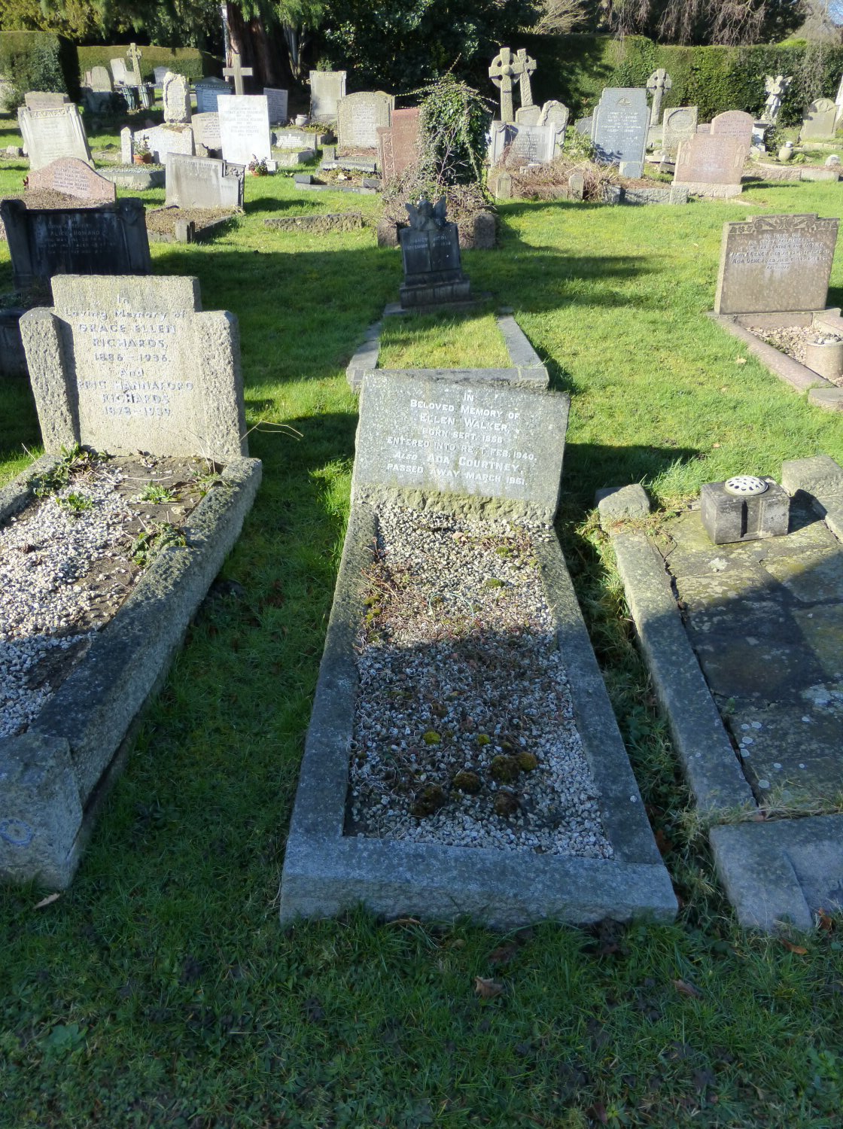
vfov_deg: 69.5
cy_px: 564
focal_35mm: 25
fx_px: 814
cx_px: 422
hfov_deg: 54.7
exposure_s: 1/500
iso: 200
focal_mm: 4.3
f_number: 3.3
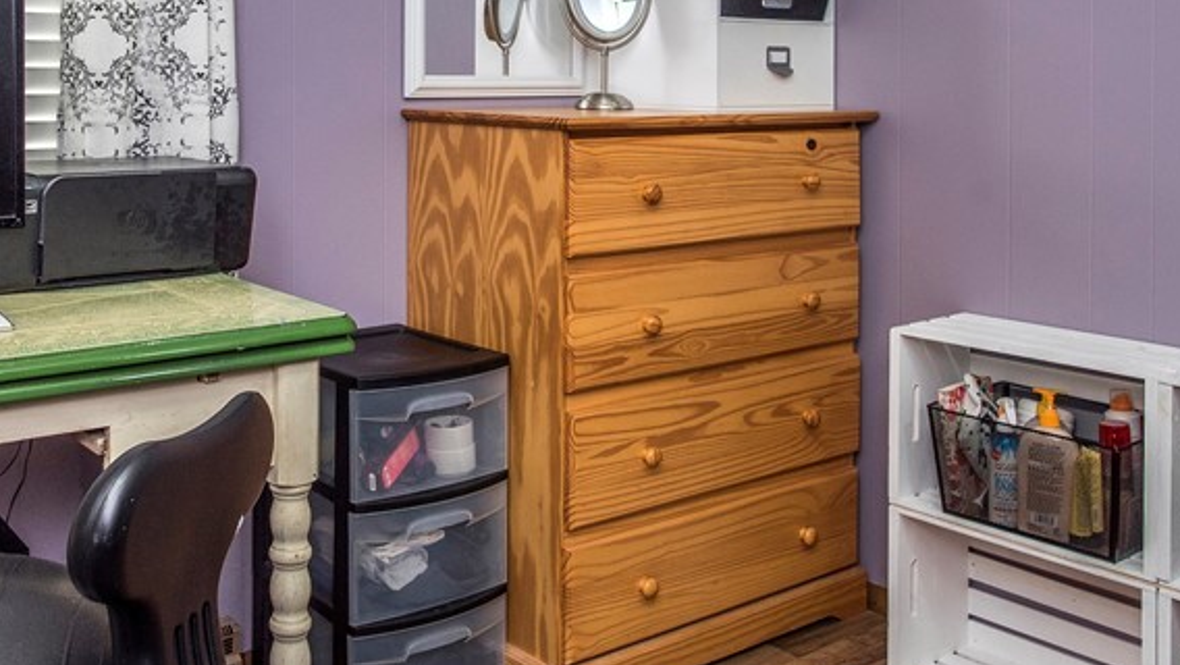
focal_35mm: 40
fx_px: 1252
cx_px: 425
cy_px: 81
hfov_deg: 49.8
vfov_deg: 28.7
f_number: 6.3
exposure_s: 1/60
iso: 400
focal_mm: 20
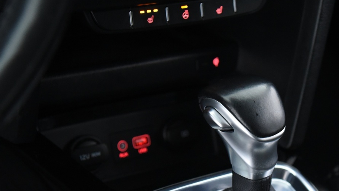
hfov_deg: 17.2
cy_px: 171
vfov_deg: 9.7
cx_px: 259
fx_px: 1115
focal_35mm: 124
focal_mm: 65
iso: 4000
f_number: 4
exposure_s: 1/20
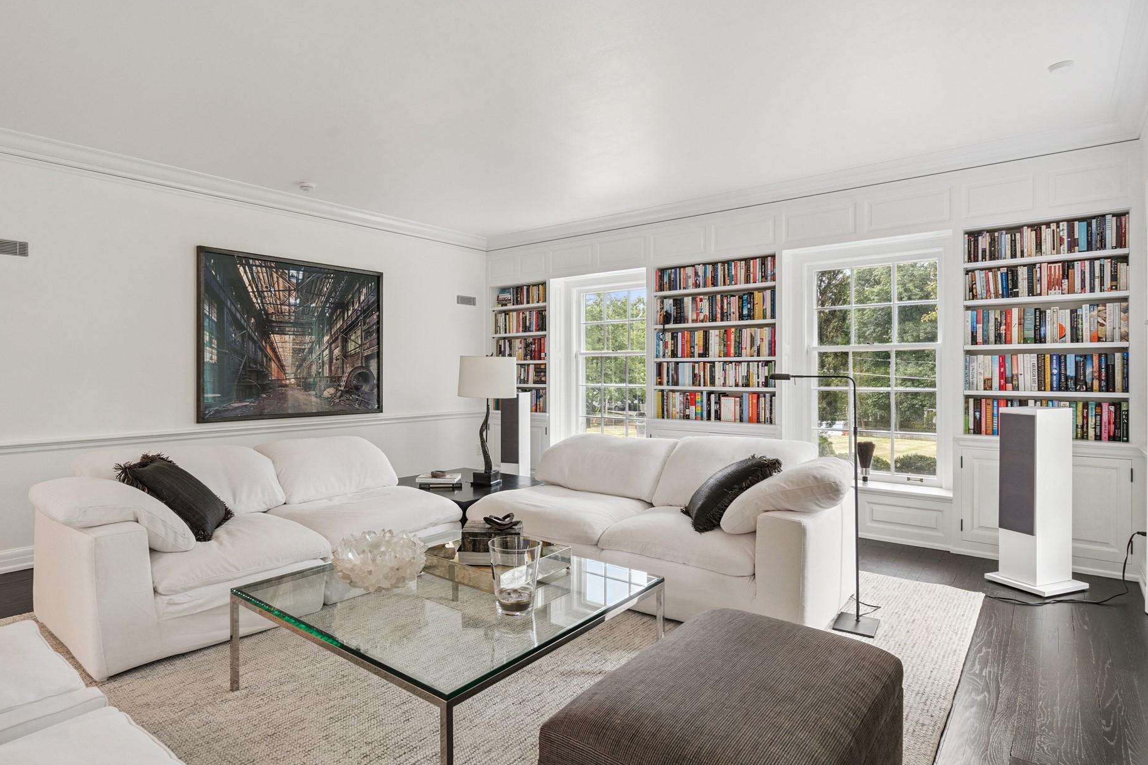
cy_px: 387
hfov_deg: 86.7
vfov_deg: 64.5
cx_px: 518
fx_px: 606
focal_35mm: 19
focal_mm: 16
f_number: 9
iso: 400
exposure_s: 1/20
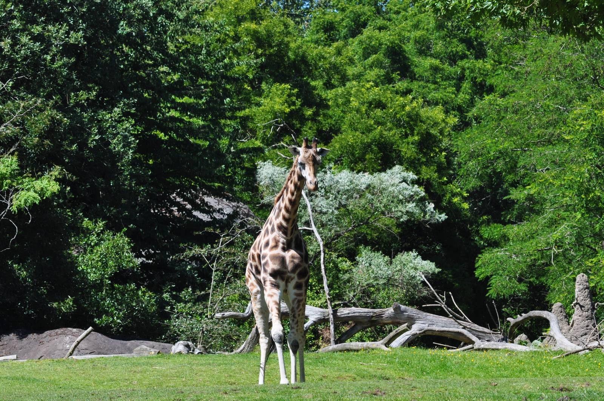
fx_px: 3066
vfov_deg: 7.5
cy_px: 200
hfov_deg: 11.3
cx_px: 302
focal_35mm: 183
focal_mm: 122
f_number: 10
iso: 280
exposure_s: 1/250
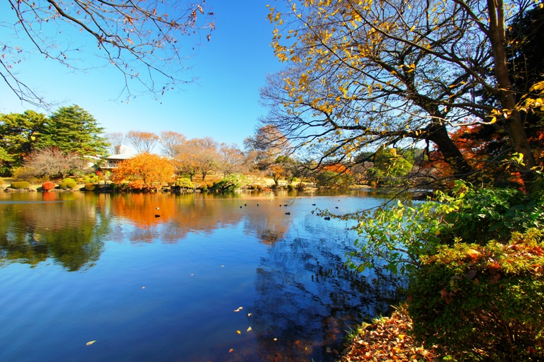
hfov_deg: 100.4
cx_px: 272
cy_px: 181
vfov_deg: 77.2
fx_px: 226
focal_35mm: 15
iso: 125
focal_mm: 10
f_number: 10
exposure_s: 1/30
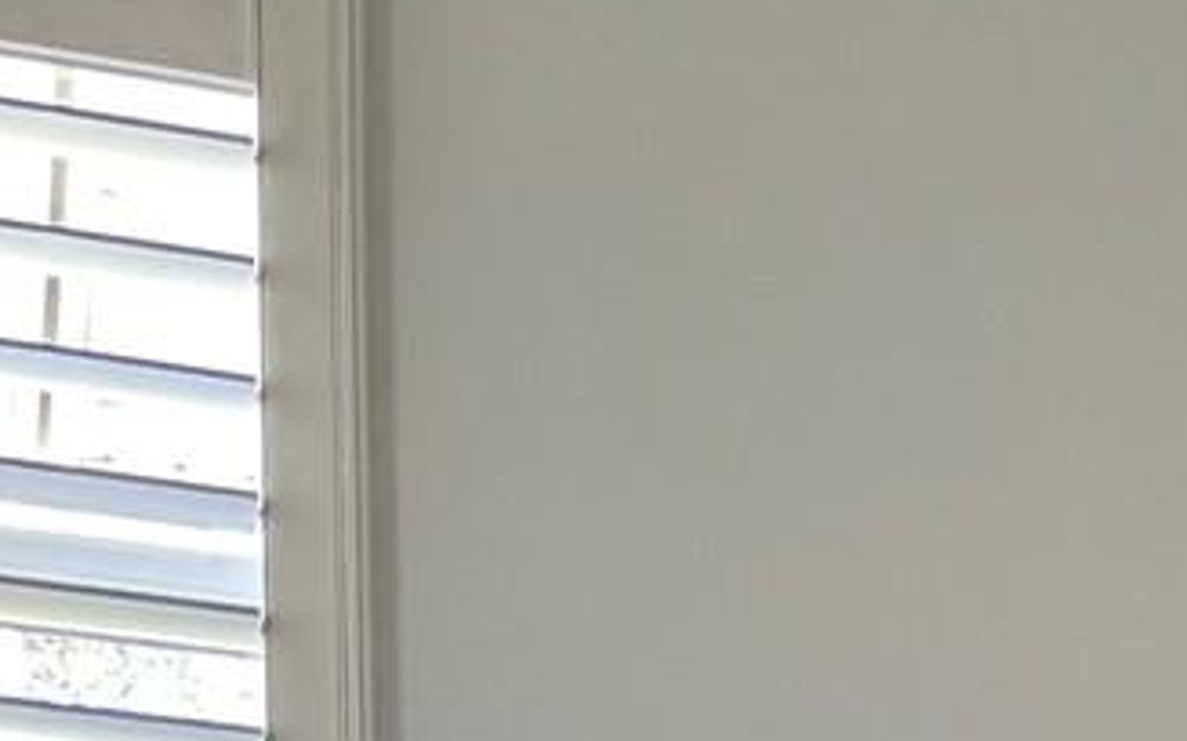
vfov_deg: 8.4
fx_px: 4365
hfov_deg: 13.6
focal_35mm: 135
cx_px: 2258
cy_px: 2132
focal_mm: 5.96
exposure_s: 1/60
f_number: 1.6
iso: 250
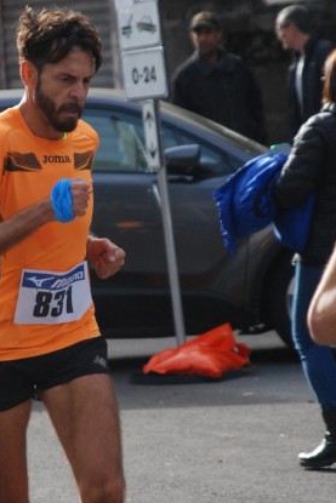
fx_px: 3801
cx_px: 117
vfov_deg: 7.6
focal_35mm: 272
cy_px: 268
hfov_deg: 5.1
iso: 1000
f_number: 5.6
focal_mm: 125
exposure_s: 1/800
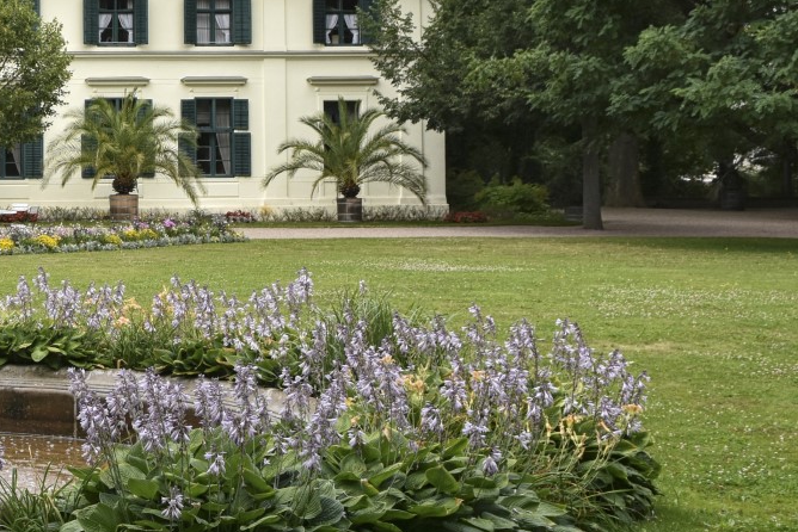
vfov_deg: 17.0
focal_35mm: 80
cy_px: 122
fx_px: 1774
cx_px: -106
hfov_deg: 23.6
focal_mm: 22
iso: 200
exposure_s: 1/250
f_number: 8
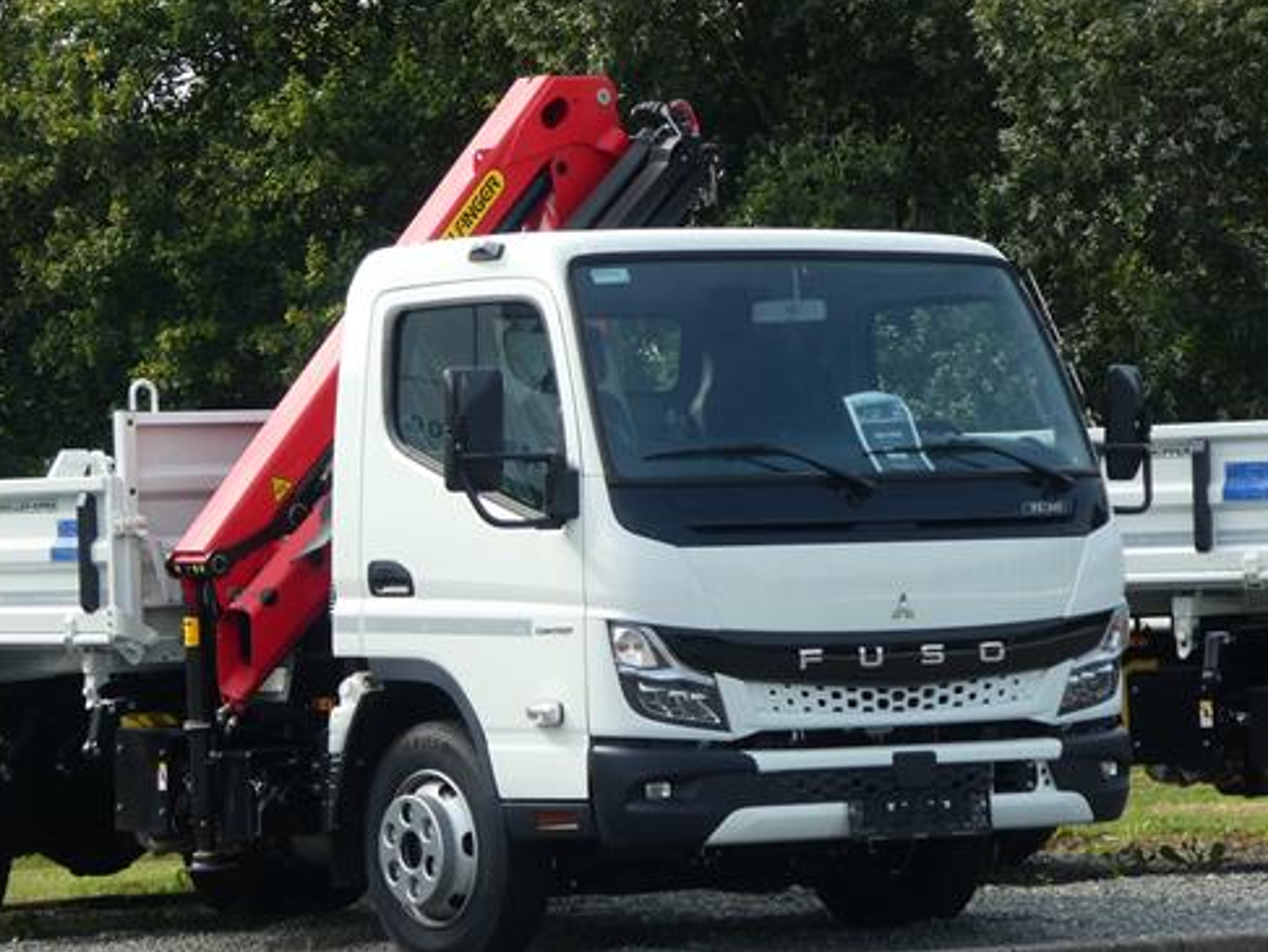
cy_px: 592
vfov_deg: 10.0
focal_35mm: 148
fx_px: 5424
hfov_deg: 13.3
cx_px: 472
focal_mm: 16.1
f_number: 4.9
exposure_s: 1/200
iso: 80
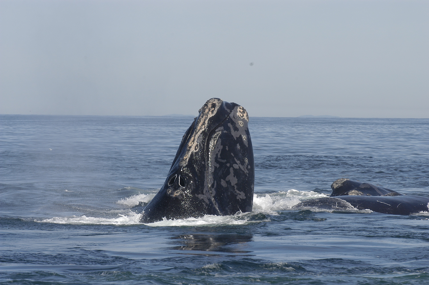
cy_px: 142
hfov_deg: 6.9
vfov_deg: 4.6
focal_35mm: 300
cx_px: 214
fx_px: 3572
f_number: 7.1
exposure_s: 1/800
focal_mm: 200
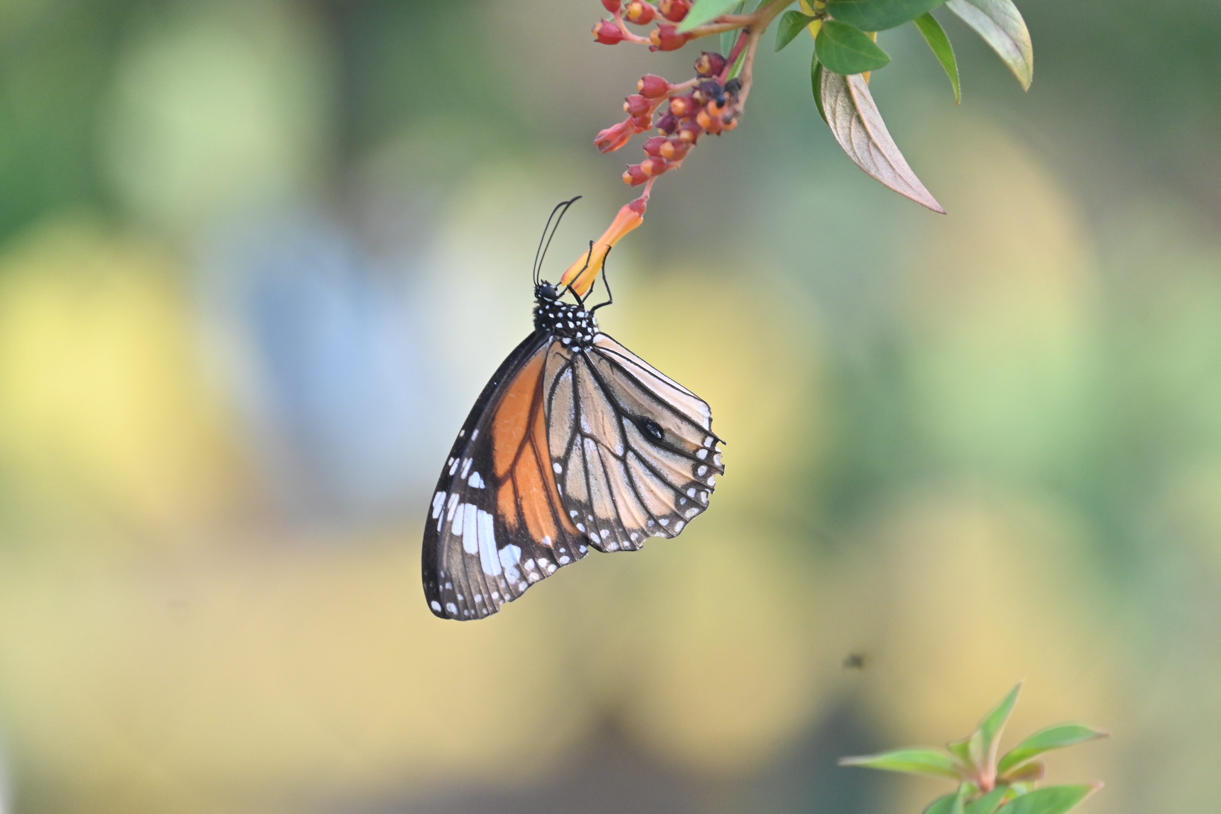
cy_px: 439
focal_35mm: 482
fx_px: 16347
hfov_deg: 4.3
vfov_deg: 2.9
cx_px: 594
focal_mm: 250
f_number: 6.3
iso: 640
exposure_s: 1/320
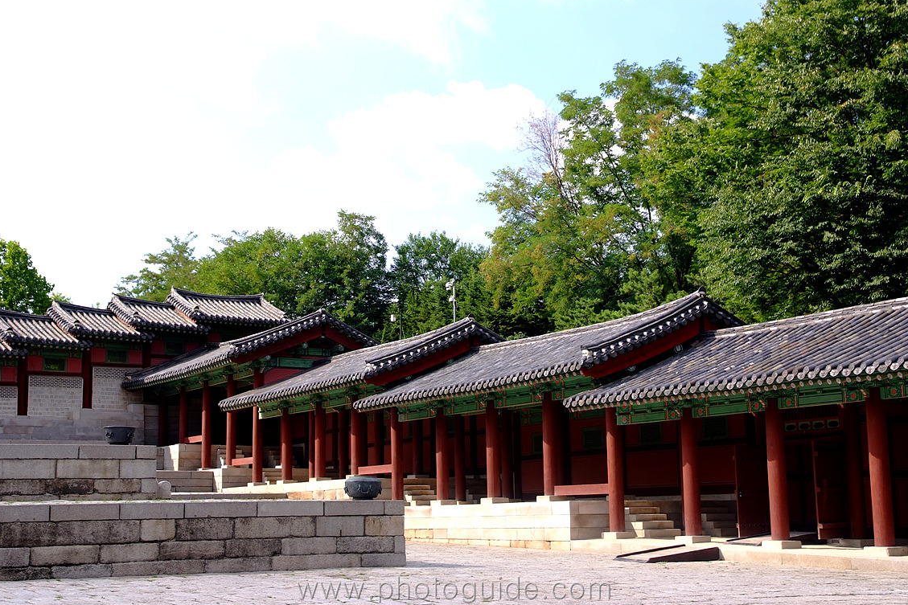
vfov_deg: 26.0
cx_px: 457
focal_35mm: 52
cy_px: 305
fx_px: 1312
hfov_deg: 38.2
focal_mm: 34
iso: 125
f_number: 6.3
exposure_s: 1/225
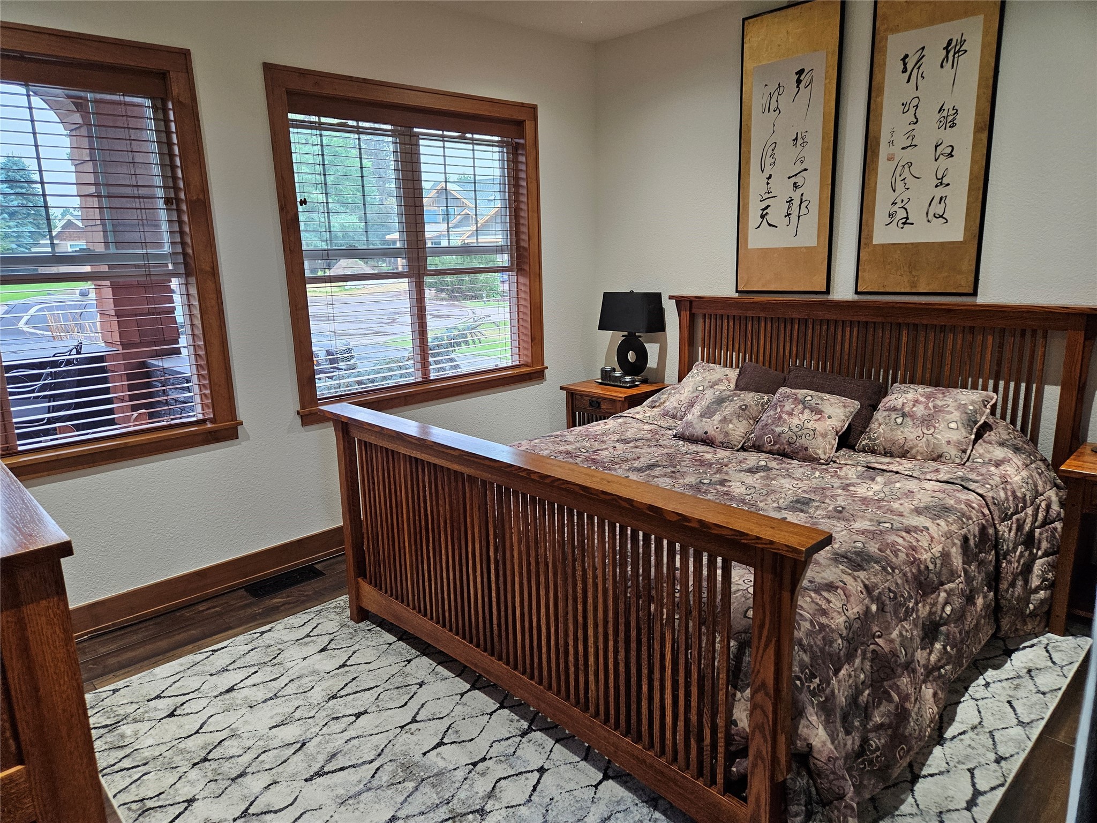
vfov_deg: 58.9
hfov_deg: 73.9
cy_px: 412
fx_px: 729
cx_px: 548
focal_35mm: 23
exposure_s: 1/120
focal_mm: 5.4
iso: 250
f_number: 1.8
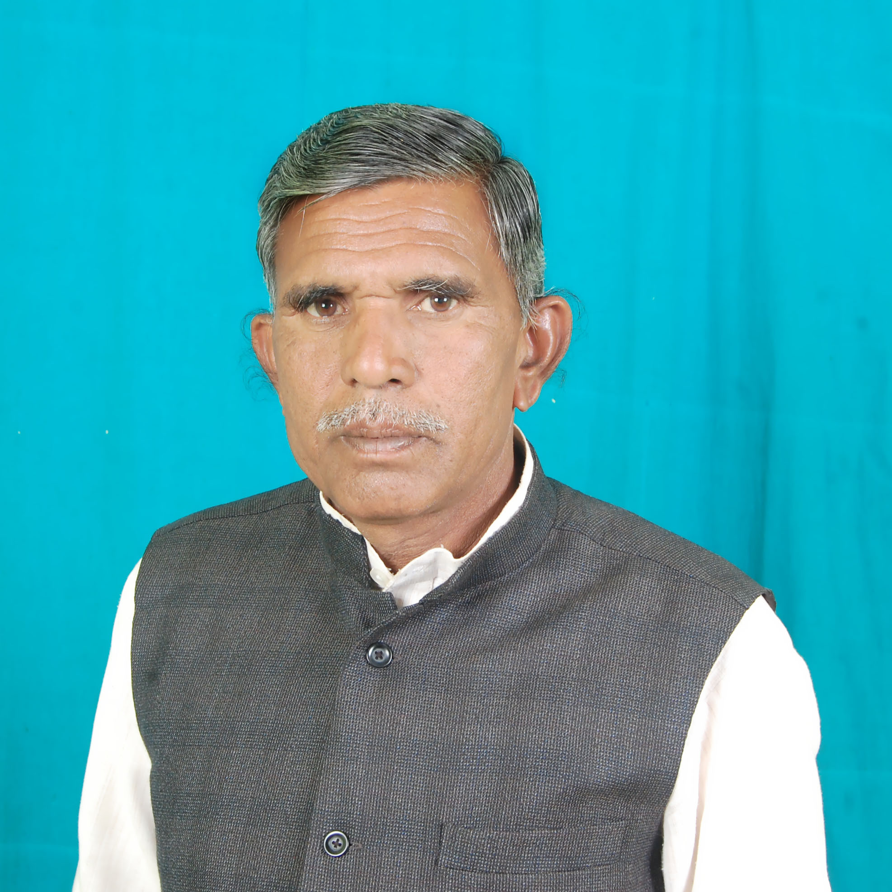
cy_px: 451
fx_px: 1924
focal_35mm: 66
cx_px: 408
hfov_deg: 26.1
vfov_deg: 26.1
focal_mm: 34
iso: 400
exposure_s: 1/60
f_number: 10
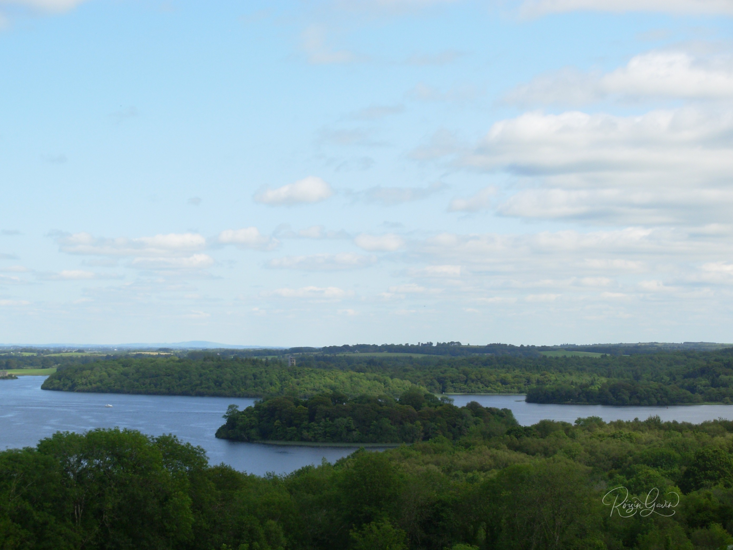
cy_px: 274
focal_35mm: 83
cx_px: 363
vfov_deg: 17.8
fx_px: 1758
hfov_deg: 23.6
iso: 50
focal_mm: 13.5
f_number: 3.7
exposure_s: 1/609
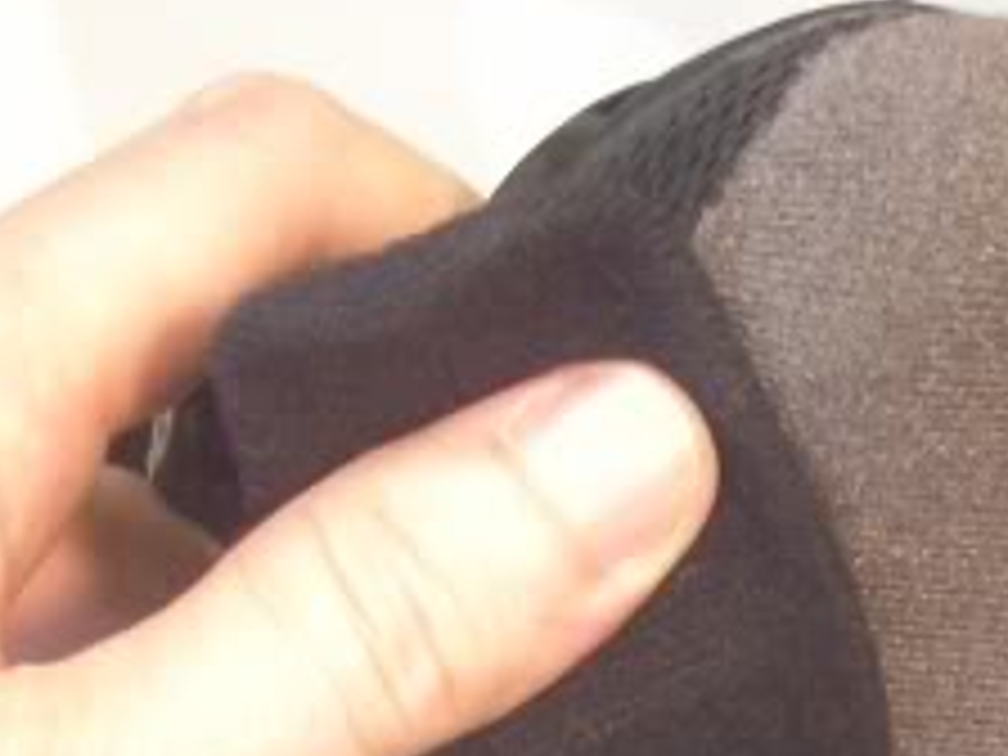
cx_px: 958
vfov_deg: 11.4
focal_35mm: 125
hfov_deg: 15.5
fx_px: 3640
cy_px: 1152
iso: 100
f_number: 2.6
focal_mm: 5.8
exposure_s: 1/13
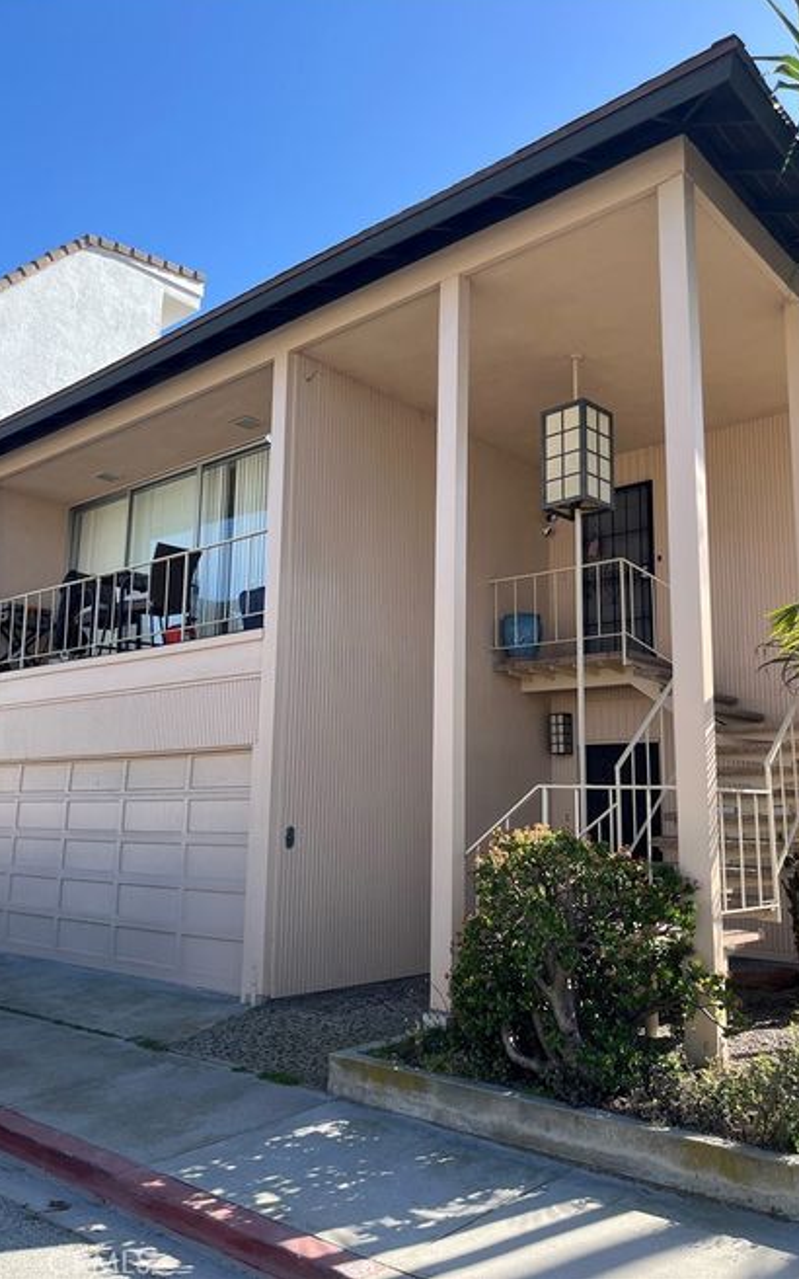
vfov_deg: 66.5
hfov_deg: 44.5
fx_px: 976
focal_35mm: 28
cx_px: 419
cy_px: 631
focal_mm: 5.1
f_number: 1.6
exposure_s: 1/1186
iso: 50
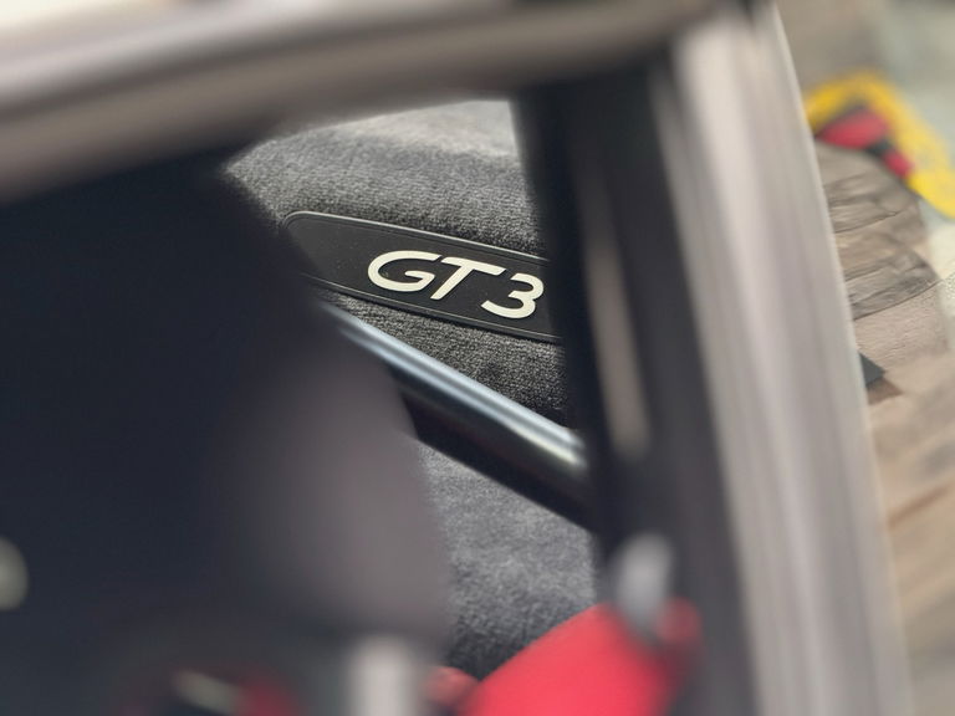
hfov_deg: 16.4
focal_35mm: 120
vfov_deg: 12.3
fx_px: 3311
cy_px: 358
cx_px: 478
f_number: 2.8
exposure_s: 1/25
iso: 1600
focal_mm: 15.66
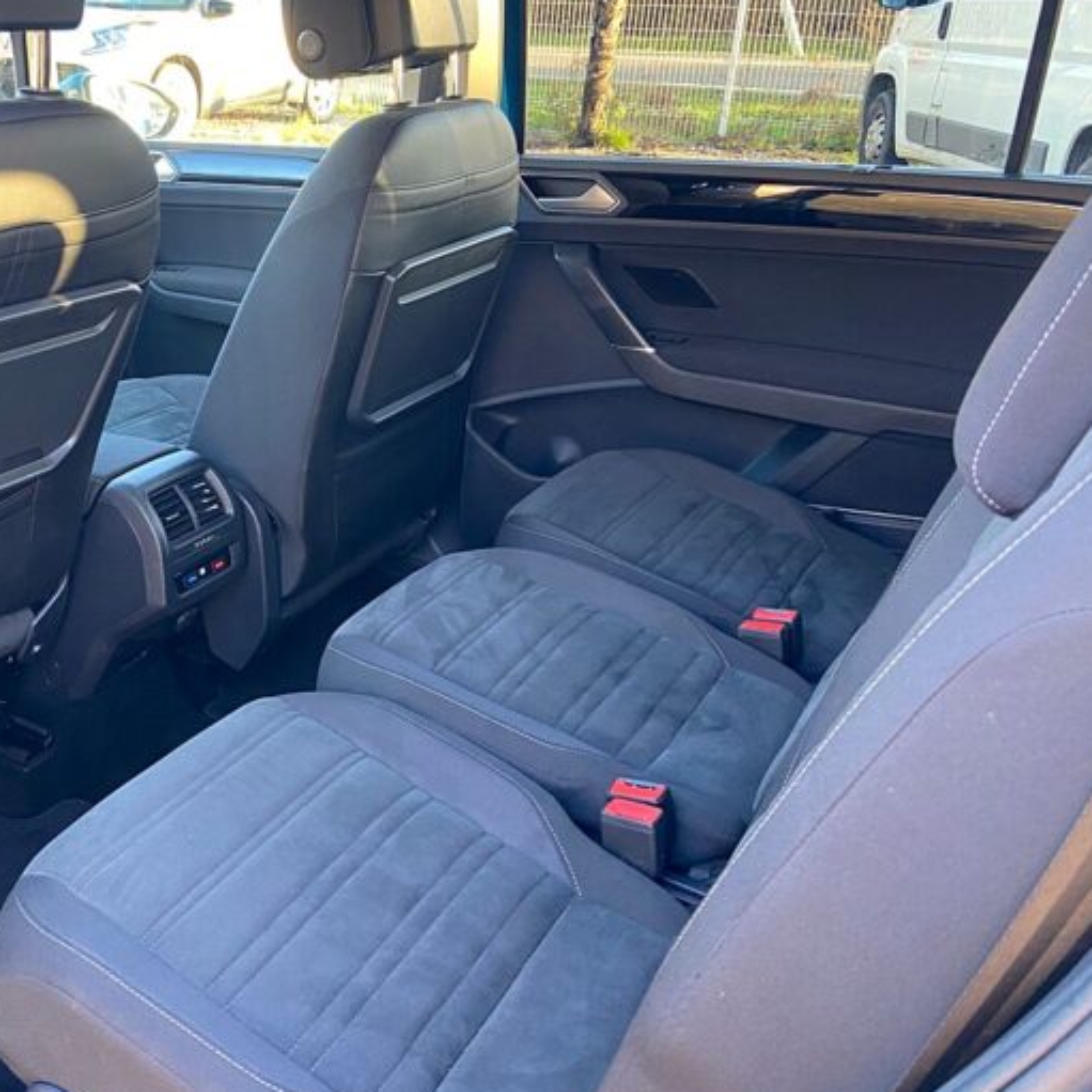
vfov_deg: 46.0
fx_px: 1285
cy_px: 498
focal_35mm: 36
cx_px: 263
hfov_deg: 44.4
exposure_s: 1/60
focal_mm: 4.25
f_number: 1.8
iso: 160
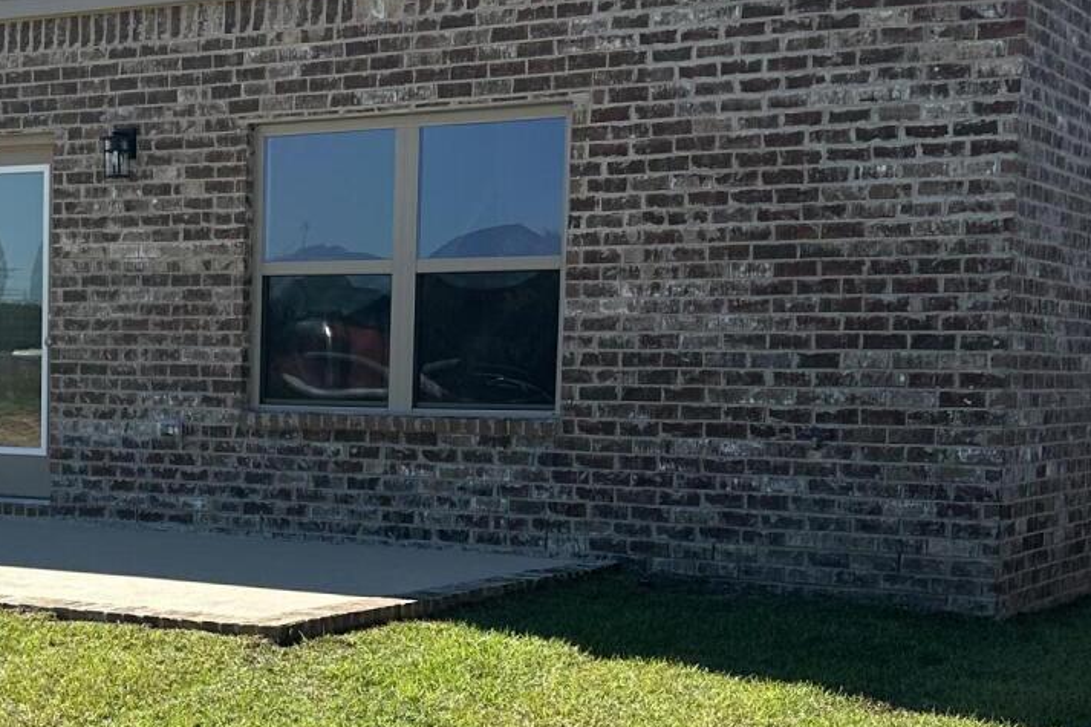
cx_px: 133
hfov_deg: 27.9
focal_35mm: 70
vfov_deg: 19.4
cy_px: 508
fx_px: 2121
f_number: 1.78
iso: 80
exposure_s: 1/3356
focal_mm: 6.86
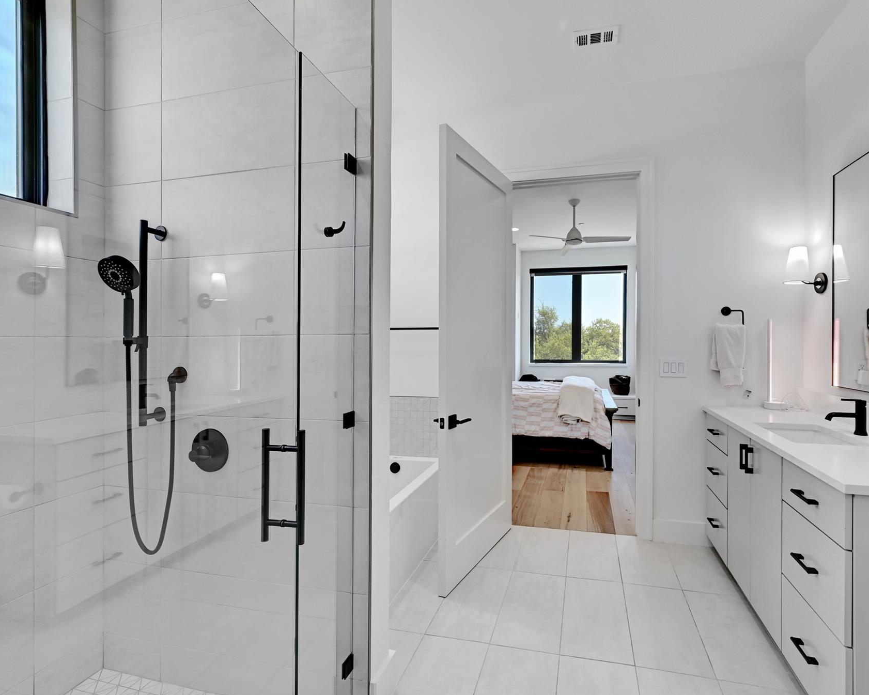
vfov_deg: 80.4
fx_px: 412
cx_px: 486
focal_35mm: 16
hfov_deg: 92.7
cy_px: 348
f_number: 10
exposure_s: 1/15
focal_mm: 14
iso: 400
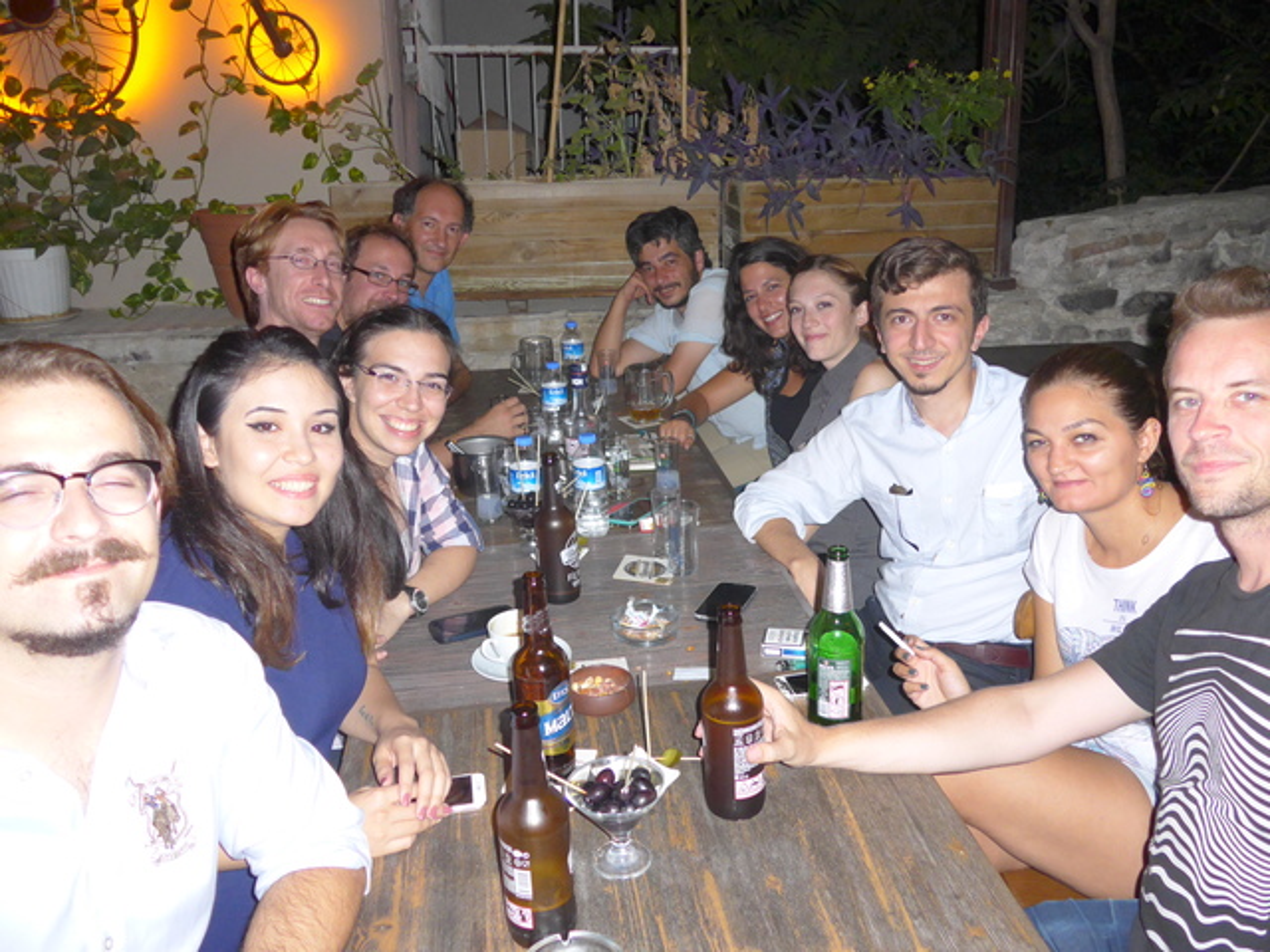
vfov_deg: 48.2
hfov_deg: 61.7
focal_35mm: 29
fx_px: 1064
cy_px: 476
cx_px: 635
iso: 400
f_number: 2
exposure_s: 1/60
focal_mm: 6
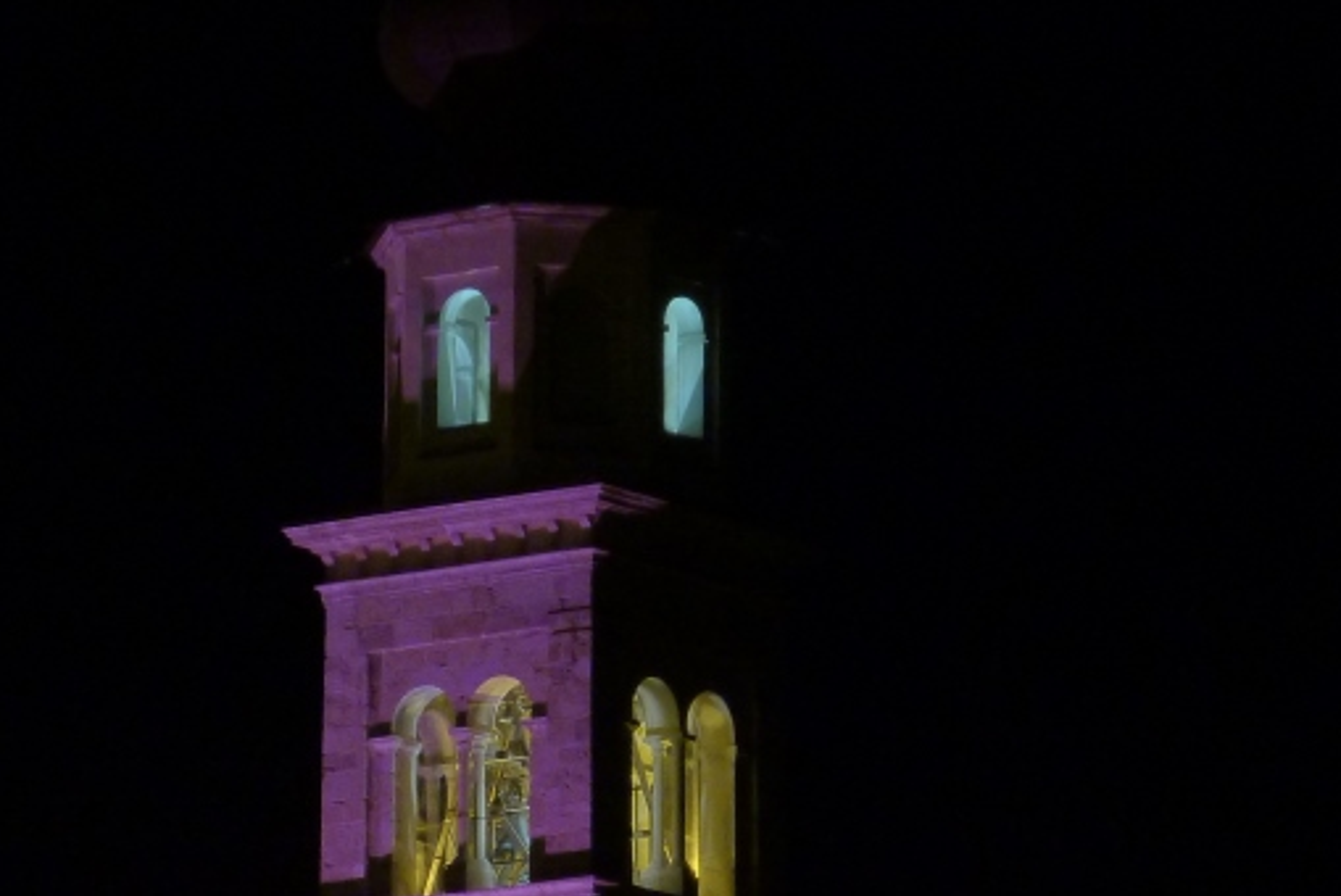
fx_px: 14647
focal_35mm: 393
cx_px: 432
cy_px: 949
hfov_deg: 5.2
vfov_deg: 3.5
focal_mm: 33.9
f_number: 3.8
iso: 160
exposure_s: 1
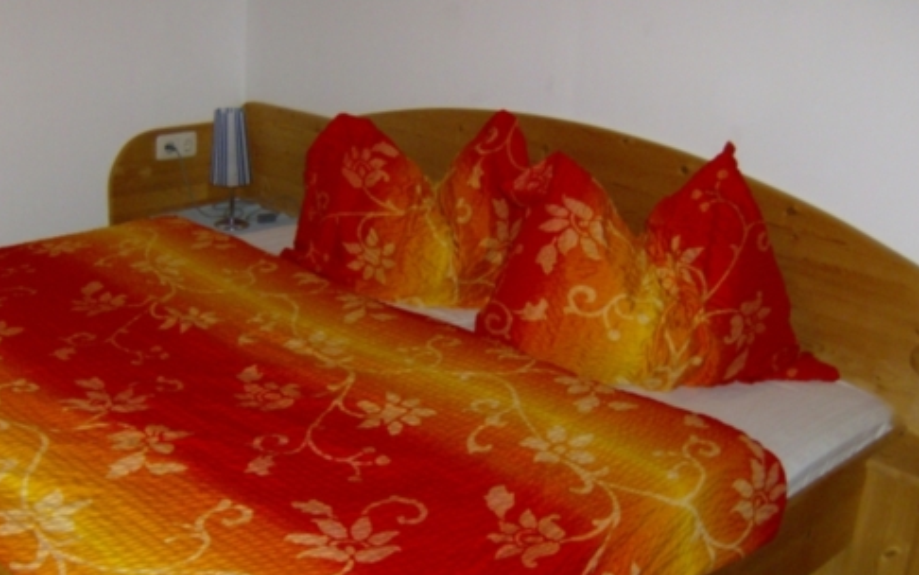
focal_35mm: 44
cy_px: 350
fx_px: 1102
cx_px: 399
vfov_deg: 29.1
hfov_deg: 45.2
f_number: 2.8
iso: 200
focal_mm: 6
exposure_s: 1/60
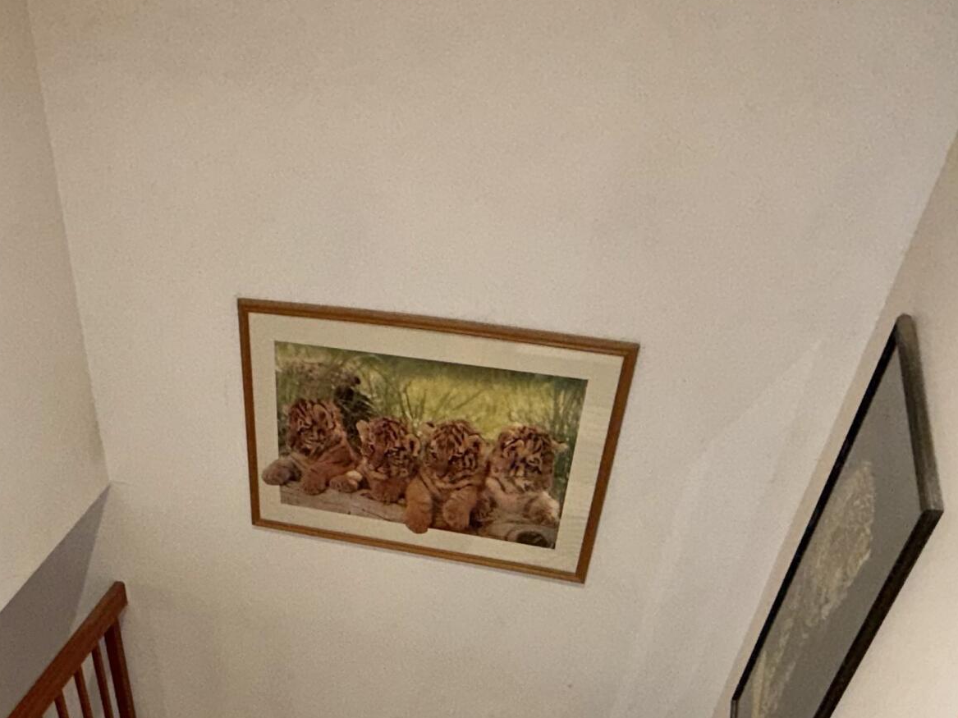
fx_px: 996
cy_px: 753
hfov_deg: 50.0
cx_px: 288
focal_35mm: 36
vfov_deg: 35.1
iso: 64
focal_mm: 2.22
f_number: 2.2
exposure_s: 1/60
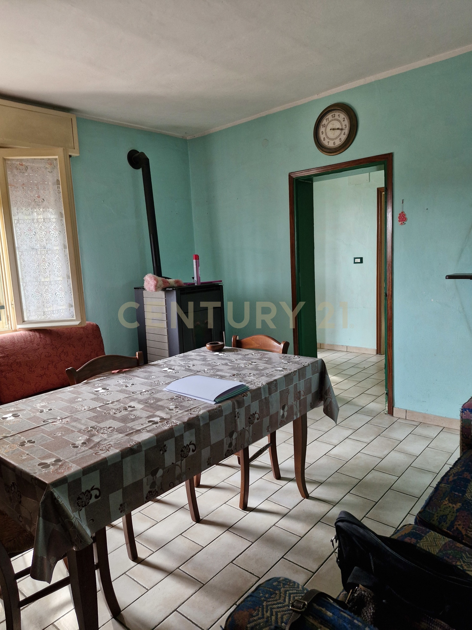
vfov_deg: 73.9
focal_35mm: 23
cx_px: 236
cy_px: 315
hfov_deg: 58.9
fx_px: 418
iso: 200
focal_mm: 5.54
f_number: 1.8
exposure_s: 1/100
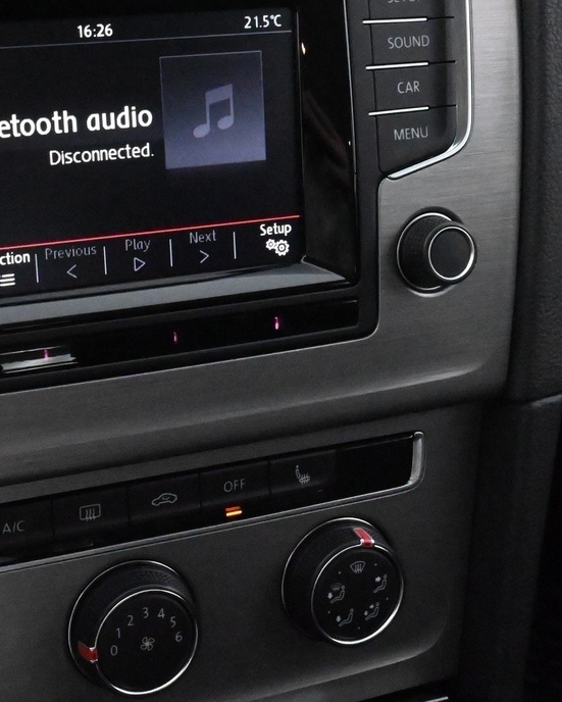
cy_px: 246
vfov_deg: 35.1
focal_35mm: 53
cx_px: 74
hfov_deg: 27.7
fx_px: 1101
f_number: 13
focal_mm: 16
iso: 12800
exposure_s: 1/20
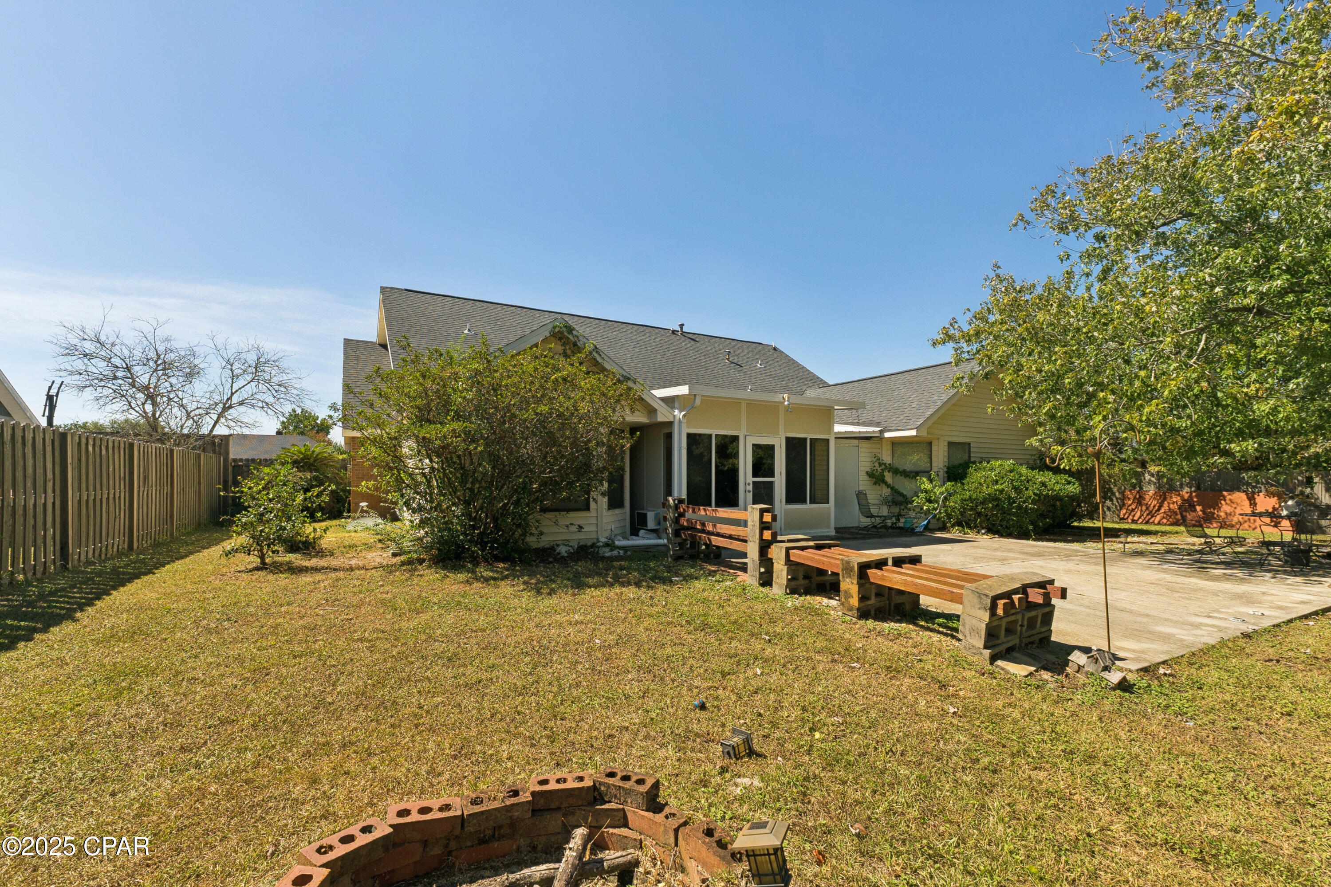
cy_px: 444
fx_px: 555
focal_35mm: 15
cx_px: 666
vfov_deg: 77.3
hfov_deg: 100.4
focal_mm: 10
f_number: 8
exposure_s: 1/250
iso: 100
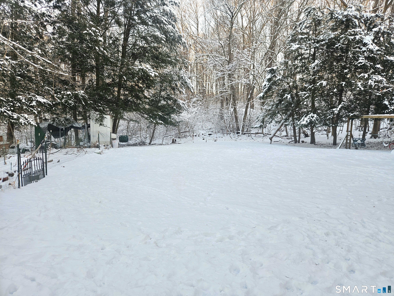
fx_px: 262
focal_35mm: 23
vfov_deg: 58.9
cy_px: 148
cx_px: 197
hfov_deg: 73.9
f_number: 1.8
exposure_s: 1/120
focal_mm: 5.4
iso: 40
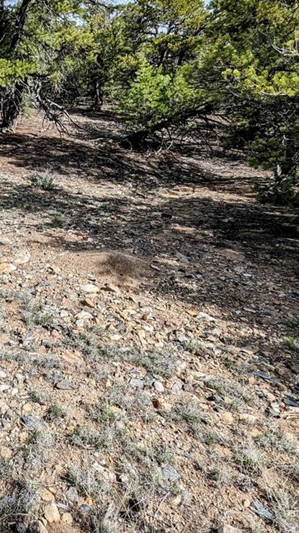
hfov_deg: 35.7
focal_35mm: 29
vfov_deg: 63.4
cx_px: -9
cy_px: 154
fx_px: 409
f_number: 2.2
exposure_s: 1/1408
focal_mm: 1.95
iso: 47
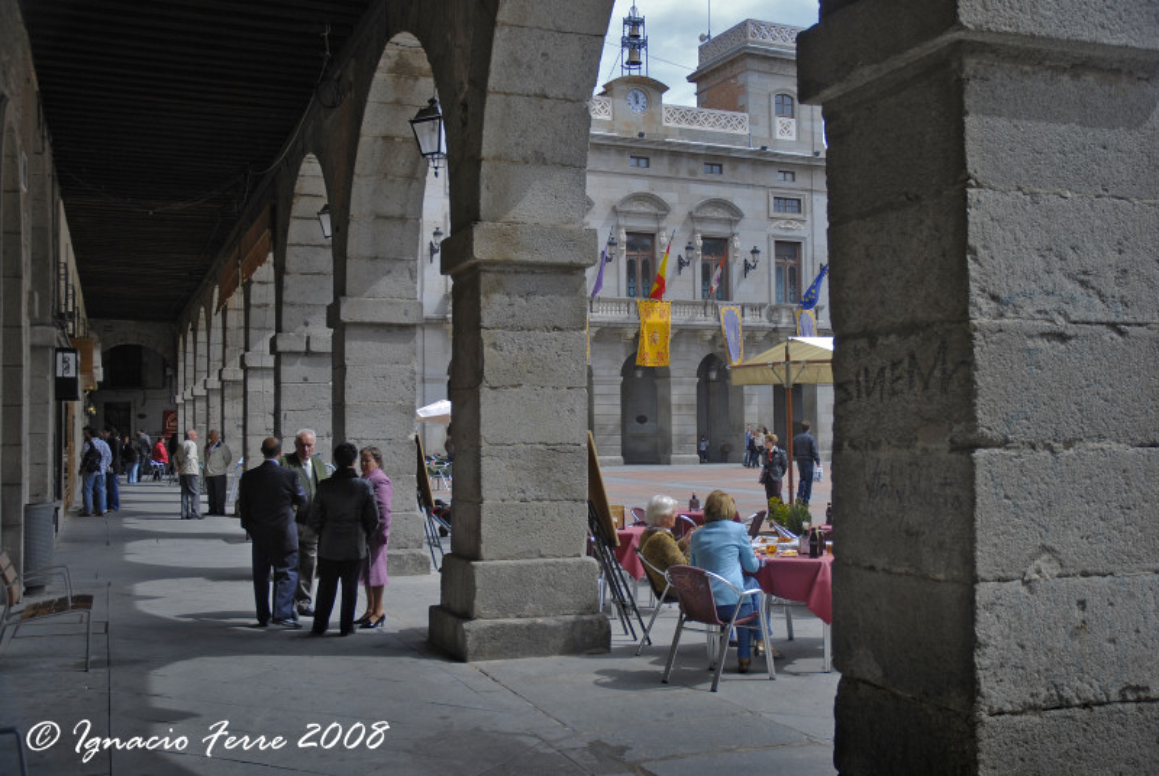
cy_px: 388
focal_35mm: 38
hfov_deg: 51.2
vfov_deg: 35.6
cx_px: 580
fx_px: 1209
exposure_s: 1/125
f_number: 3.8
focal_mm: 25
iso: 100
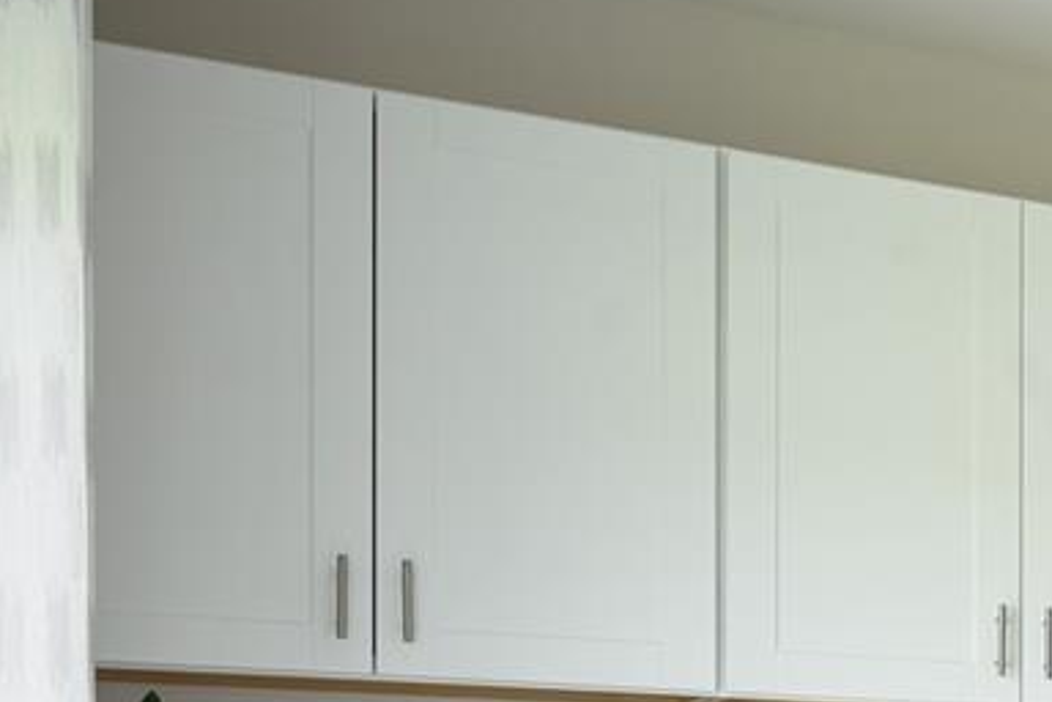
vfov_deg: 16.3
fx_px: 2252
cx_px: 2027
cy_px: 1026
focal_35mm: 77
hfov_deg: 18.6
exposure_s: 1/13
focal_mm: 18.5
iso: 125
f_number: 8
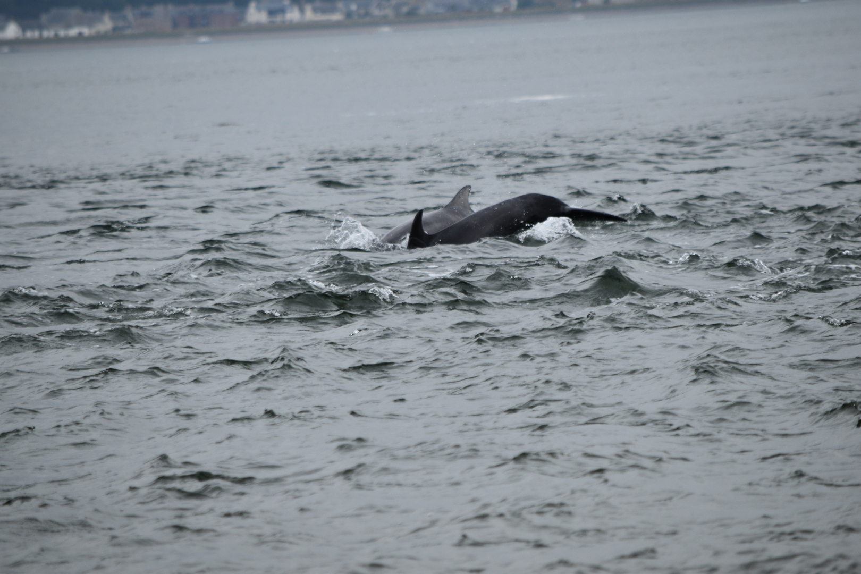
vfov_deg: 3.5
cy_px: 287
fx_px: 9327
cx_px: 430
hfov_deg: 5.3
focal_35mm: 390
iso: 200
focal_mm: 260
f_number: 7.1
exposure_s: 1/800
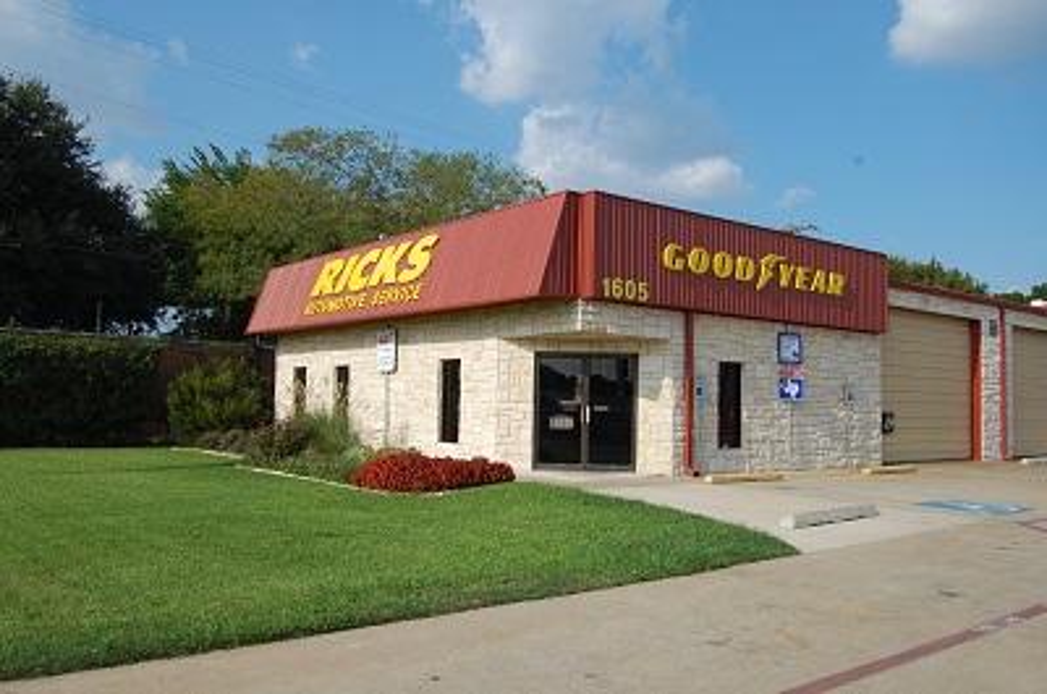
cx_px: 524
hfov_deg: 57.3
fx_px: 958
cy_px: 347
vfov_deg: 39.8
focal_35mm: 33
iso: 200
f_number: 10
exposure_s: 1/400
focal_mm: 22
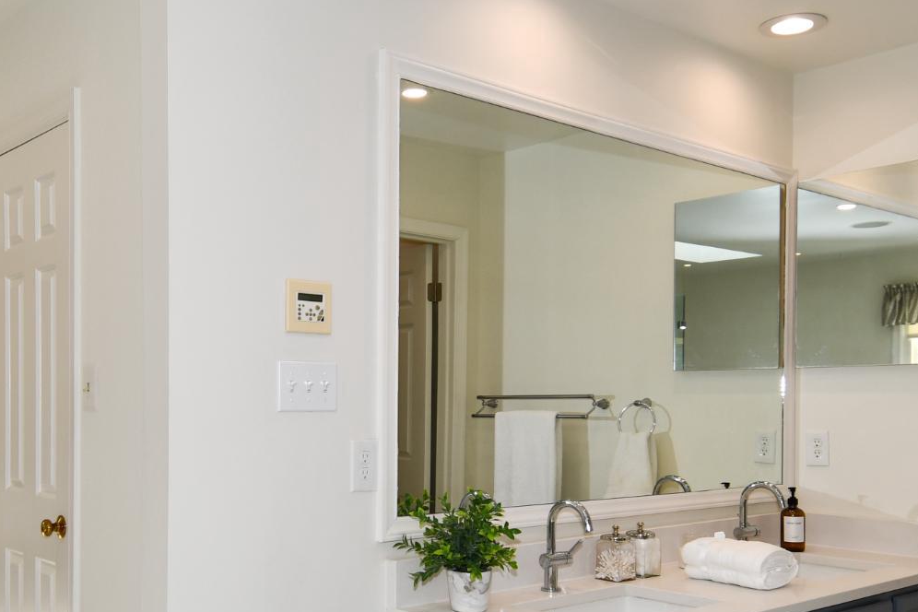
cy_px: 435
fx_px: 943
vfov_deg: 35.4
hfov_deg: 51.3
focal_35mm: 37
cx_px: 335
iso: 125
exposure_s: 1/125
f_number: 5.6
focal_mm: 12
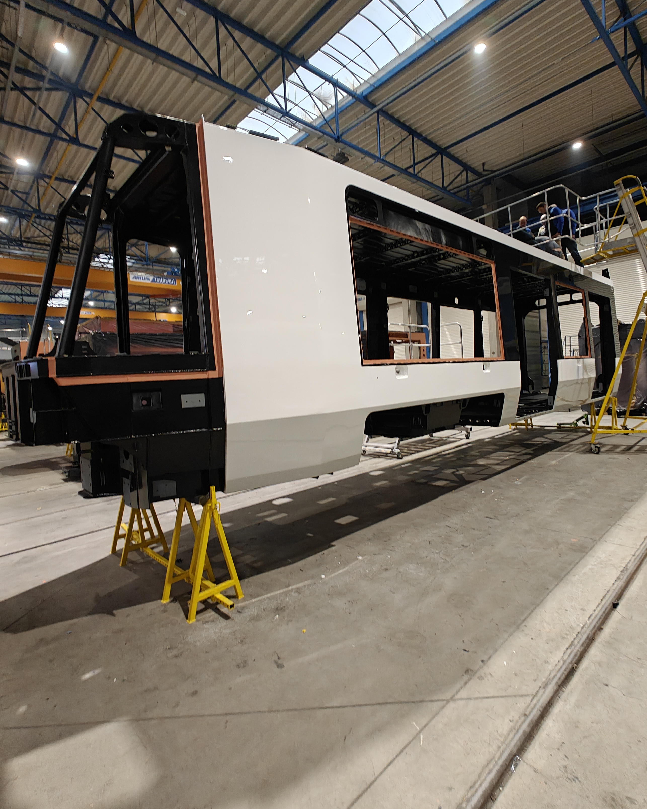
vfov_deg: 89.6
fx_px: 407
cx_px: 353
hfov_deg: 76.8
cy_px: 385
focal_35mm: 17
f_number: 2.2
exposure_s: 1/33
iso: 200
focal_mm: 2.62
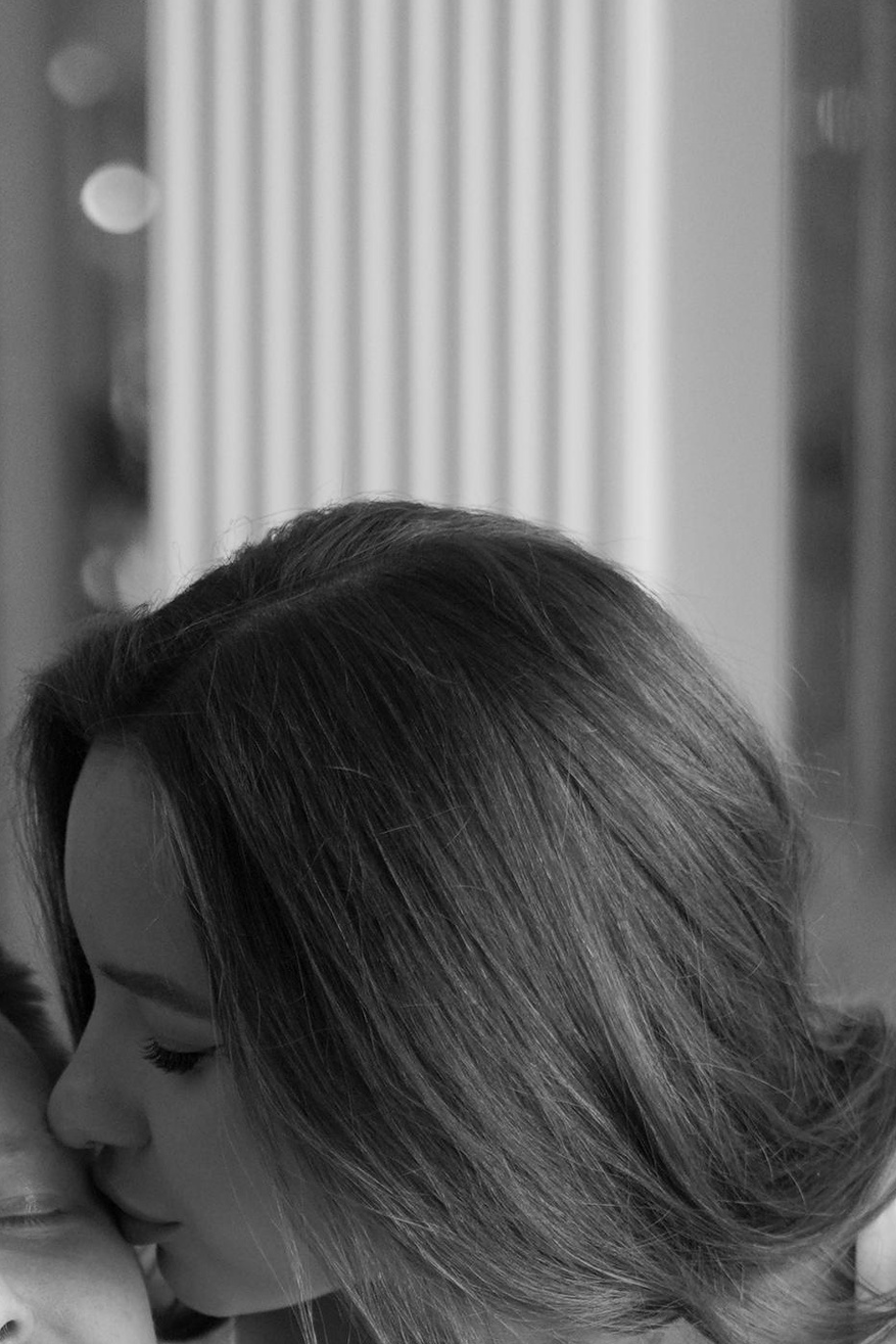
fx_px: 5449
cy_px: 1508
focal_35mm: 146
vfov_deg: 13.7
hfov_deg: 9.4
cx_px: 159
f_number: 1.8
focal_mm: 50
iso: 640
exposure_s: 1/4000
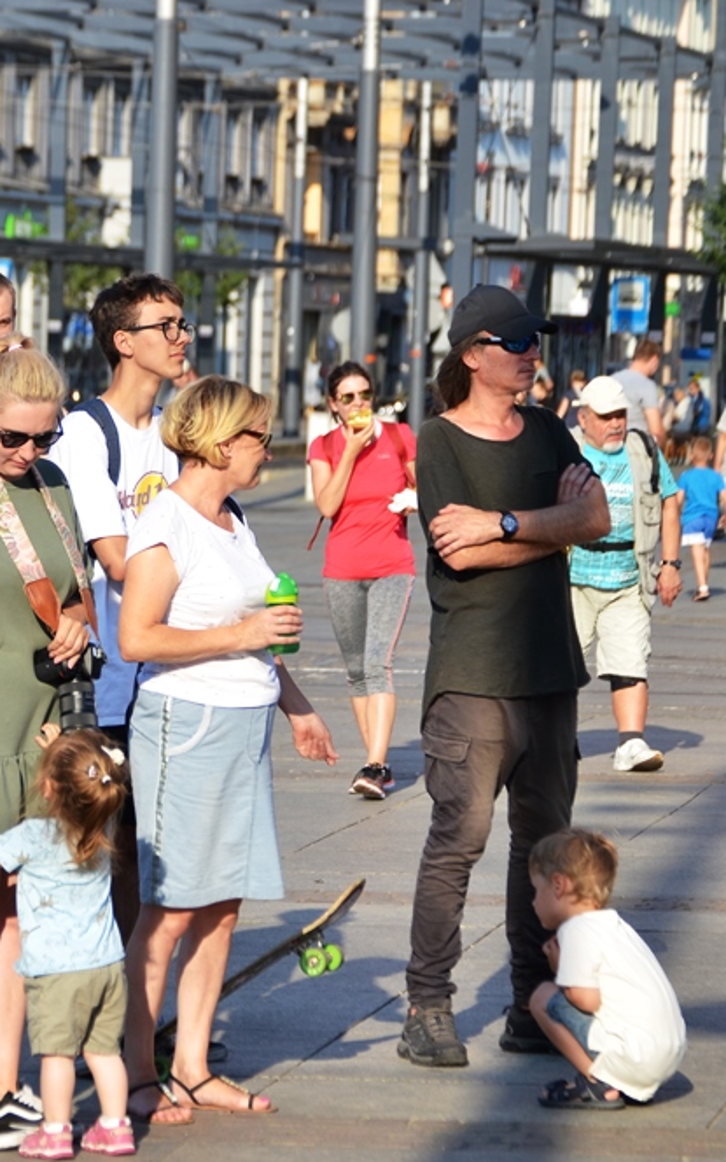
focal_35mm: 196
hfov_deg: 6.7
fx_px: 6197
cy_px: 580
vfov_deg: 10.7
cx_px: 59
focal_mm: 85
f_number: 4.5
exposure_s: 1/500
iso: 100
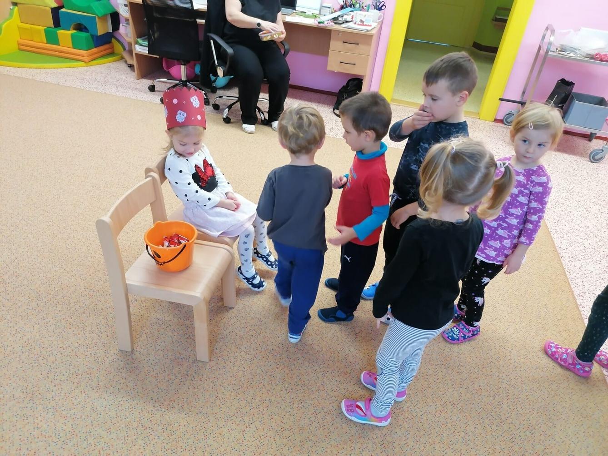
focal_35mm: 27
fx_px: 474
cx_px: 304
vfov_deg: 51.4
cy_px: 228
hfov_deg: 65.3
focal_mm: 4.75
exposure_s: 1/50
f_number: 1.8
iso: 320
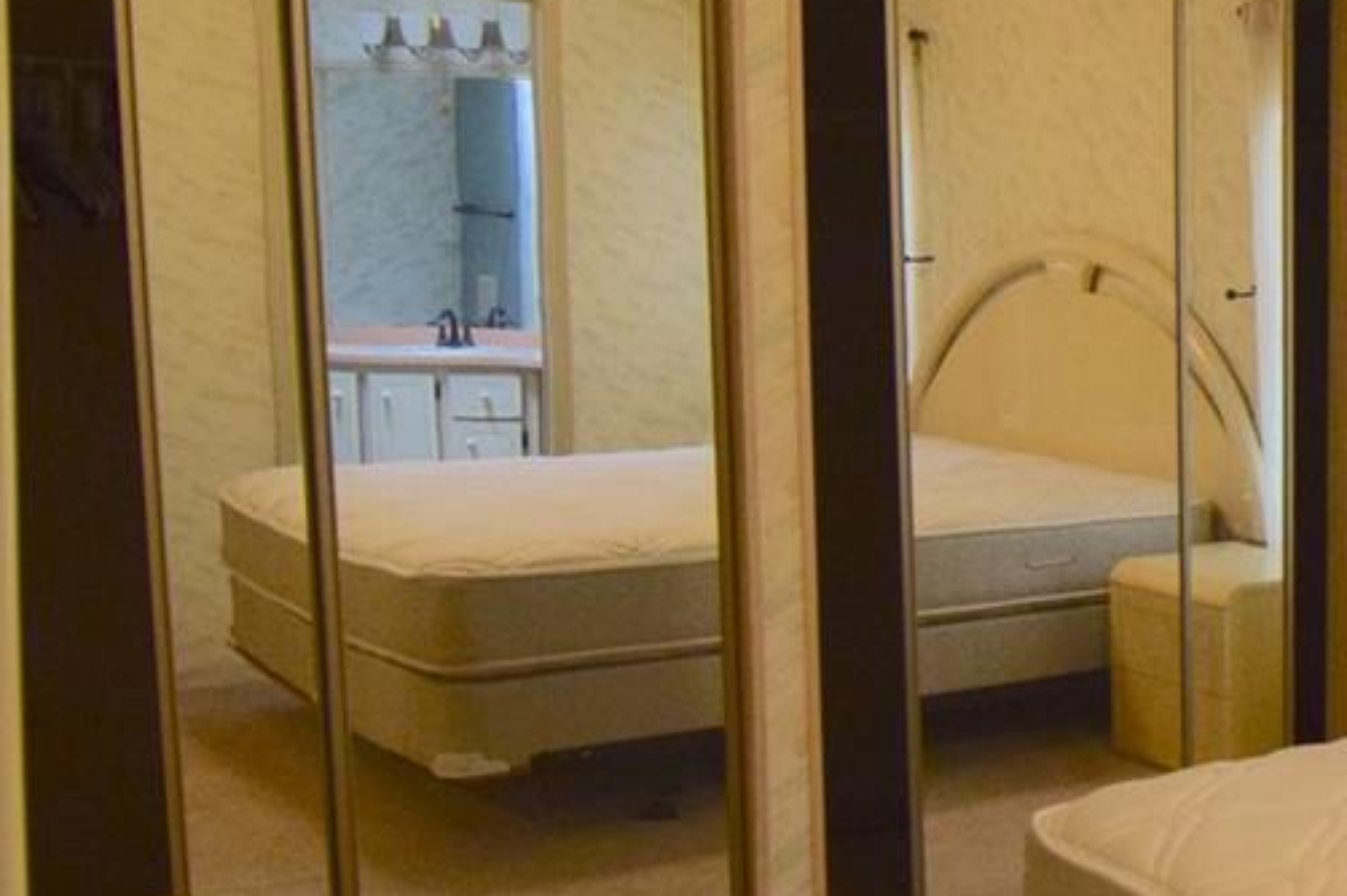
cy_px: 531
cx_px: 1862
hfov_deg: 28.8
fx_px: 1967
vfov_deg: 25.6
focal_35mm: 53
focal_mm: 11
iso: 1600
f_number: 5.6
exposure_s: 1/60
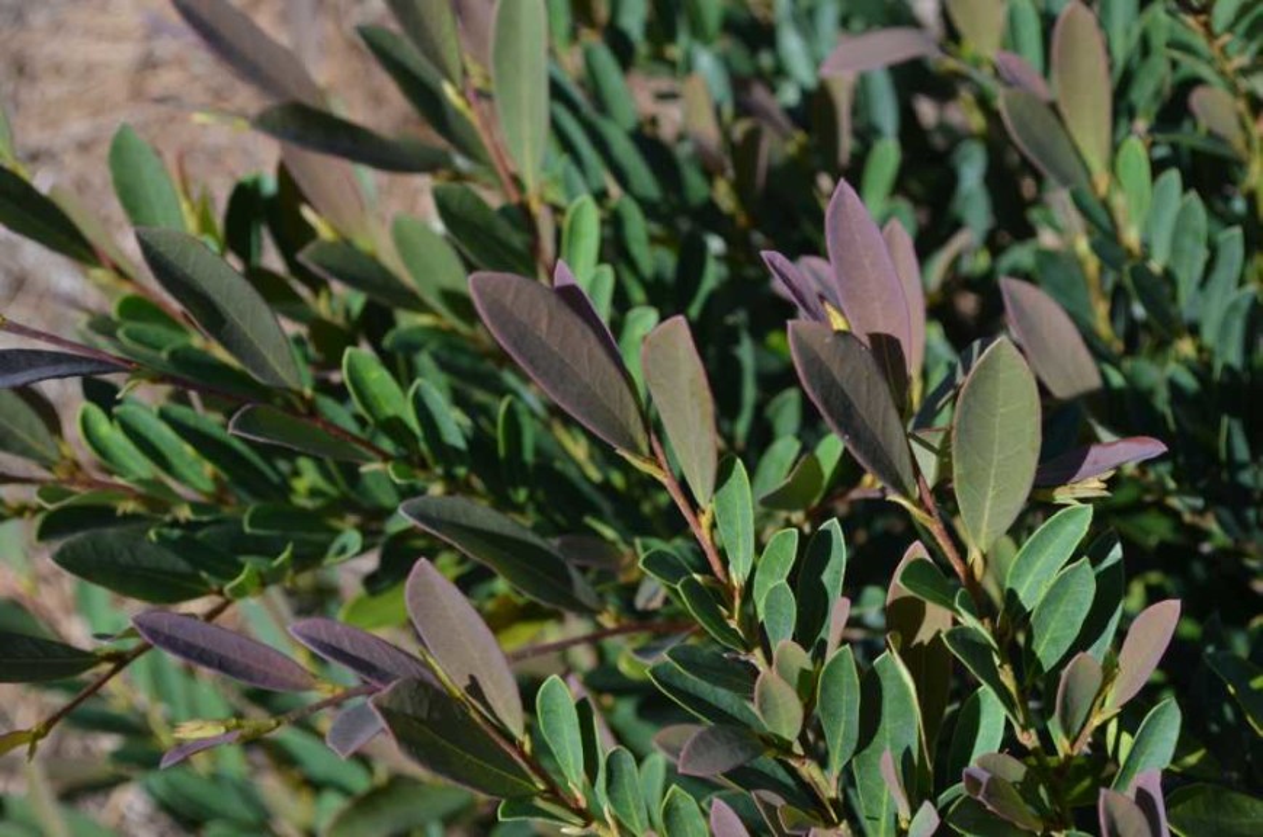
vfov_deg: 18.1
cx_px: 632
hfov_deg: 27.0
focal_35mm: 75
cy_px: 418
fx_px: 2626
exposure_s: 1/160
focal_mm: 50
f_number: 8
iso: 100
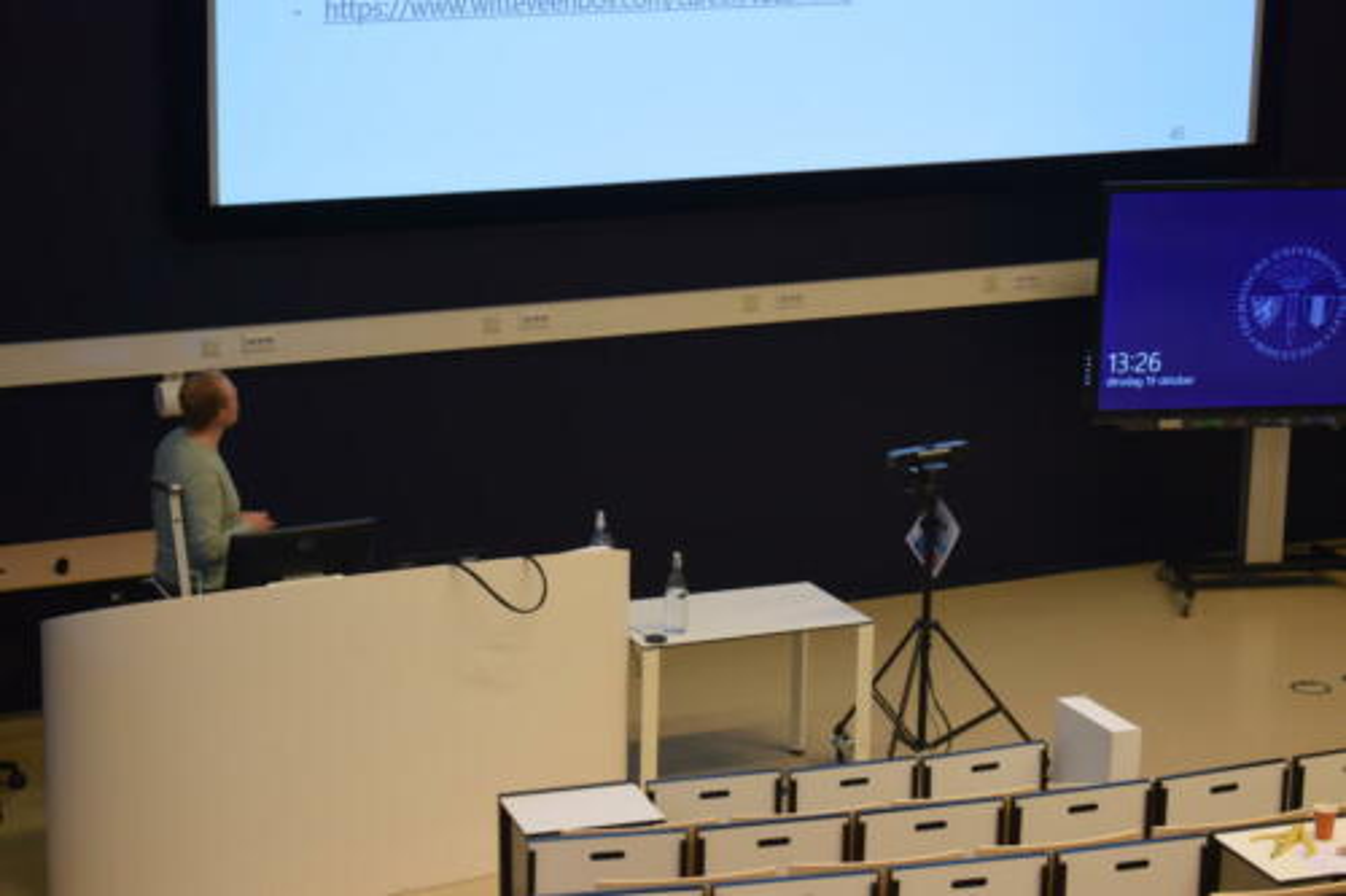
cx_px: 673
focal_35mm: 82
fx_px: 3083
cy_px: 448
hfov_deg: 24.6
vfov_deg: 16.5
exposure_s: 1/60
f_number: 5.6
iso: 1600
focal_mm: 55
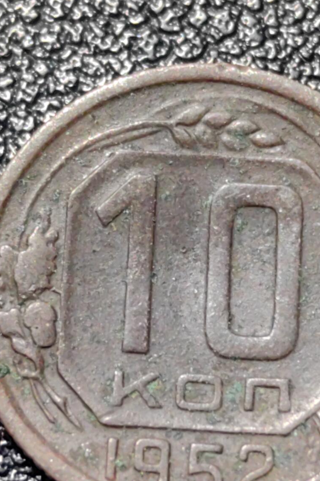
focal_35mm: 154
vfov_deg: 13.3
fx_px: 2053
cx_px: 201
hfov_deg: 8.9
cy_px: 311
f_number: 2
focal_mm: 5.75
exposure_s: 1/100
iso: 125
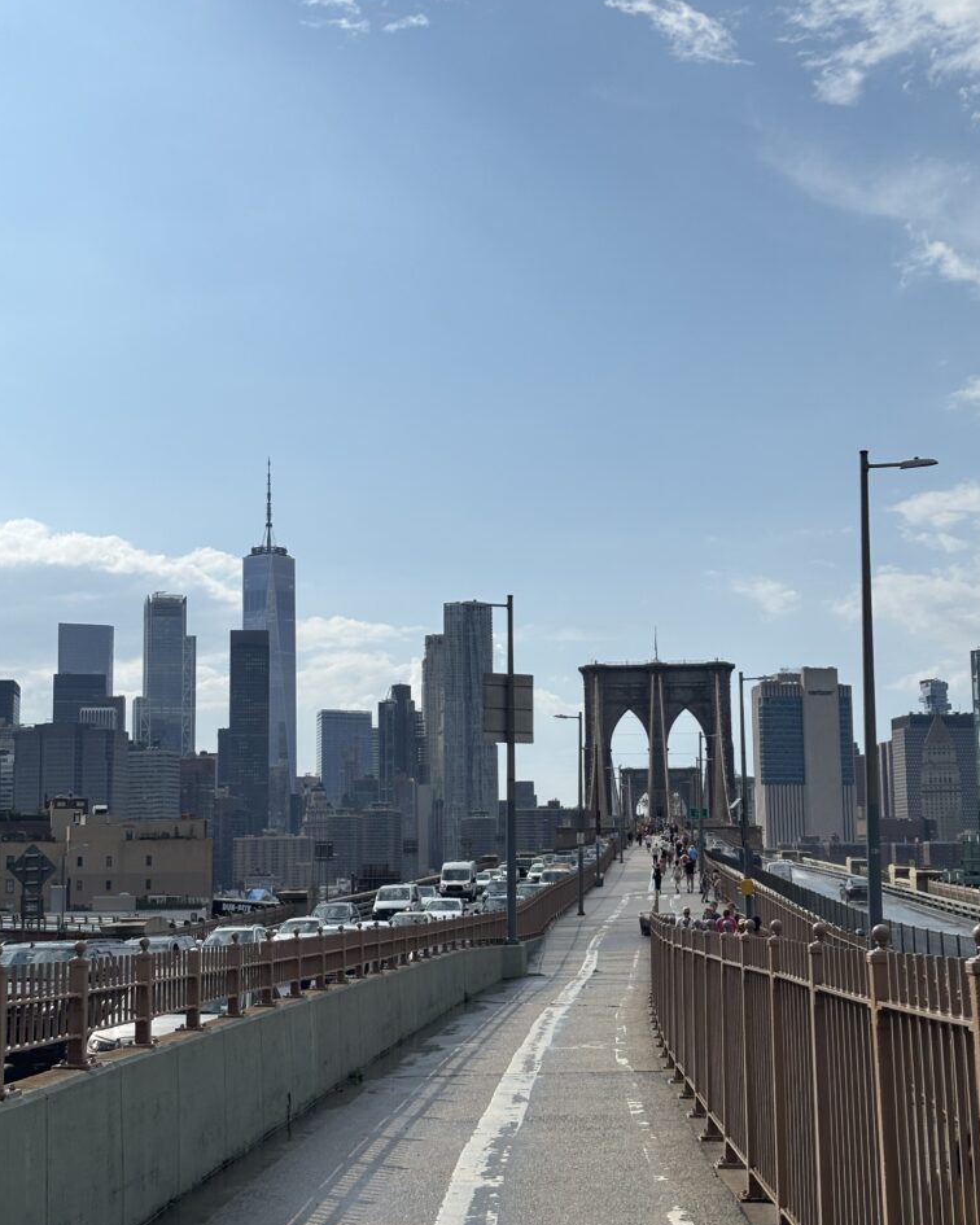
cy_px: 611
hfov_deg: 27.6
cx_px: 493
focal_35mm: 55
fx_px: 1994
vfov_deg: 34.2
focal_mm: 5.96
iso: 32
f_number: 1.6
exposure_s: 1/7692
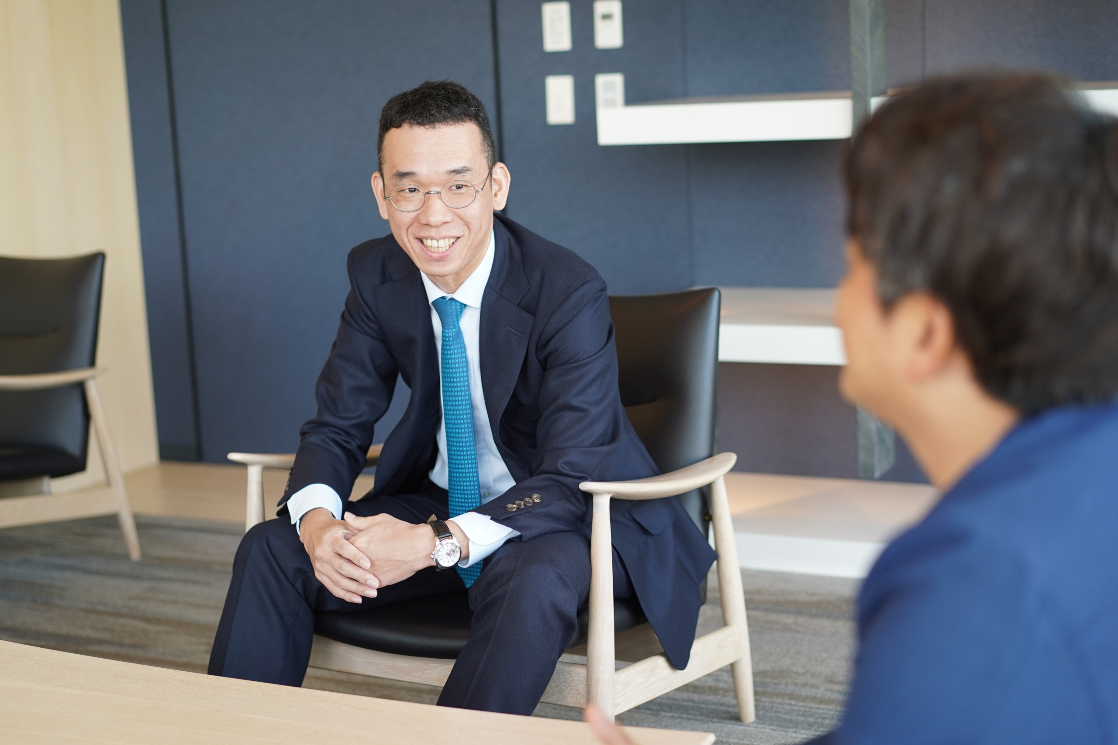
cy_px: 372
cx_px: 559
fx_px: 1708
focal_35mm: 55
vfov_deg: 24.6
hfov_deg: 36.2
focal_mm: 55
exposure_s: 1/200
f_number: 2.5
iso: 400
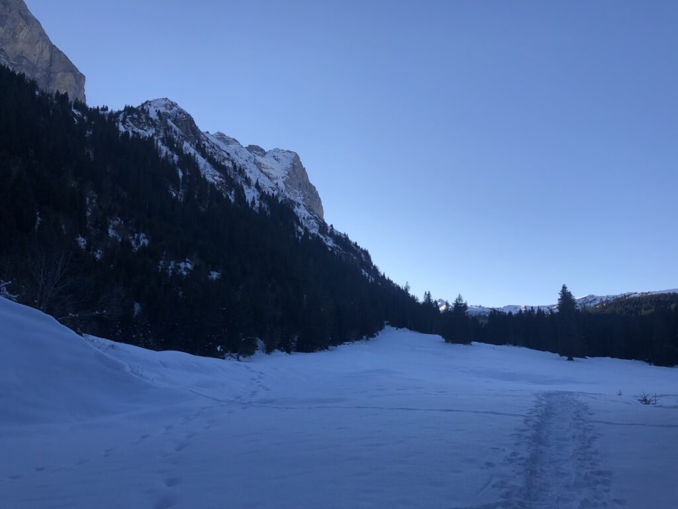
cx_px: 339
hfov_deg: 63.4
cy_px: 254
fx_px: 548
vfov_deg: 49.7
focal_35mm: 28
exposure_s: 1/1548
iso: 20
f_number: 1.8
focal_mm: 4
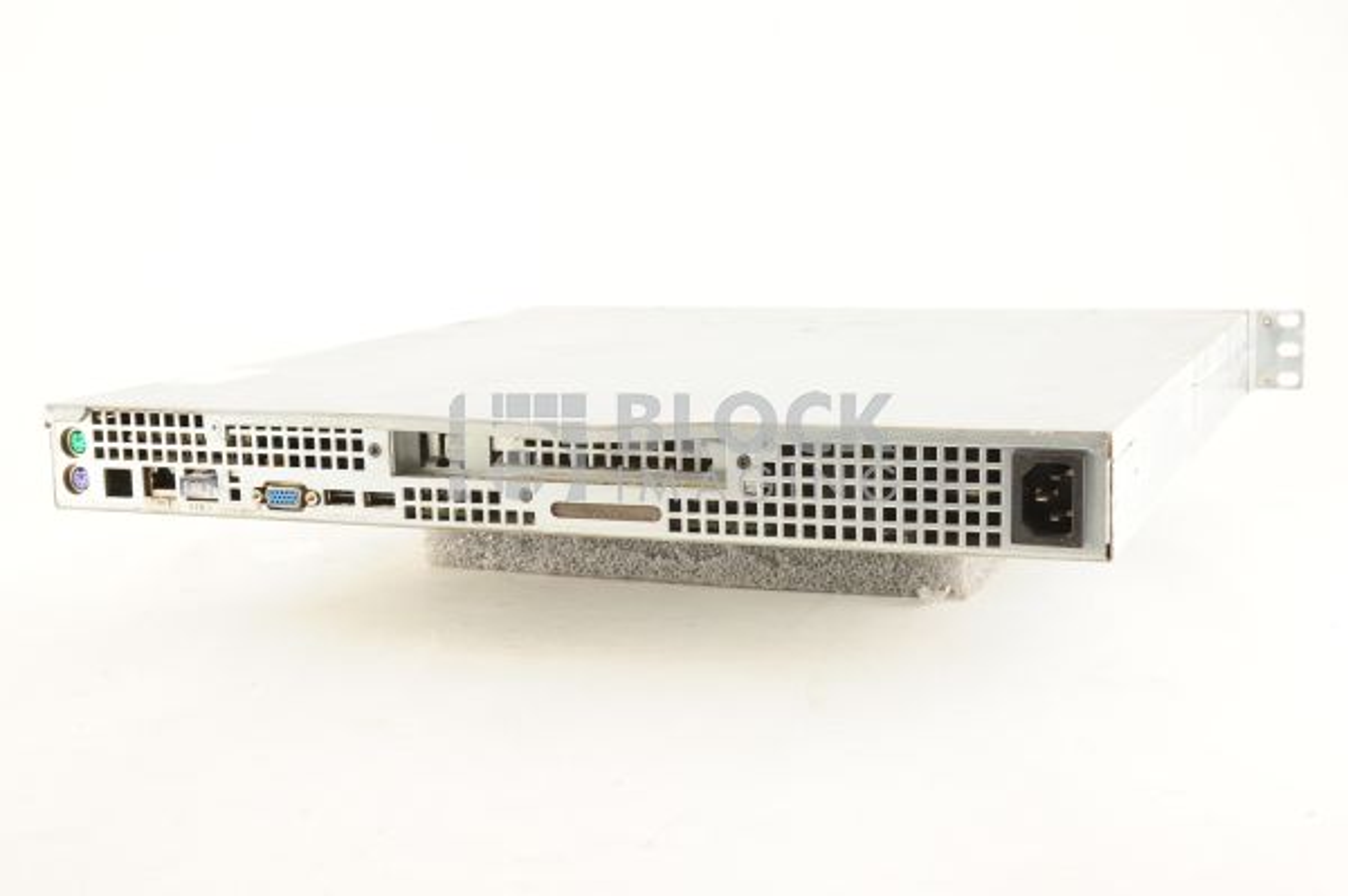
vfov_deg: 26.9
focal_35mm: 50
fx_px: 1871
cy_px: 448
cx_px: 674
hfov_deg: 39.6
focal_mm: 50
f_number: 10
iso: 1600
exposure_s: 1/160
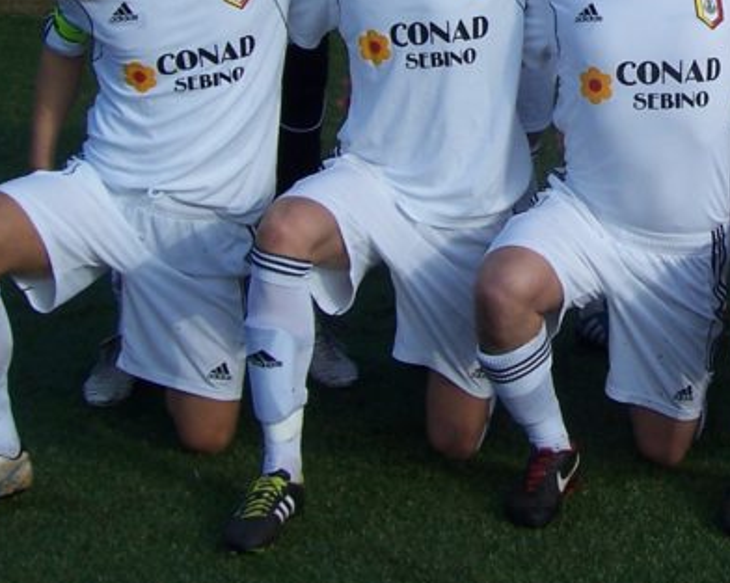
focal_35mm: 103
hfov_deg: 17.9
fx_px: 2224
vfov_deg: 14.6
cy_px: -35
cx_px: 812
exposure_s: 1/350
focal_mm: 7
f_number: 5.6
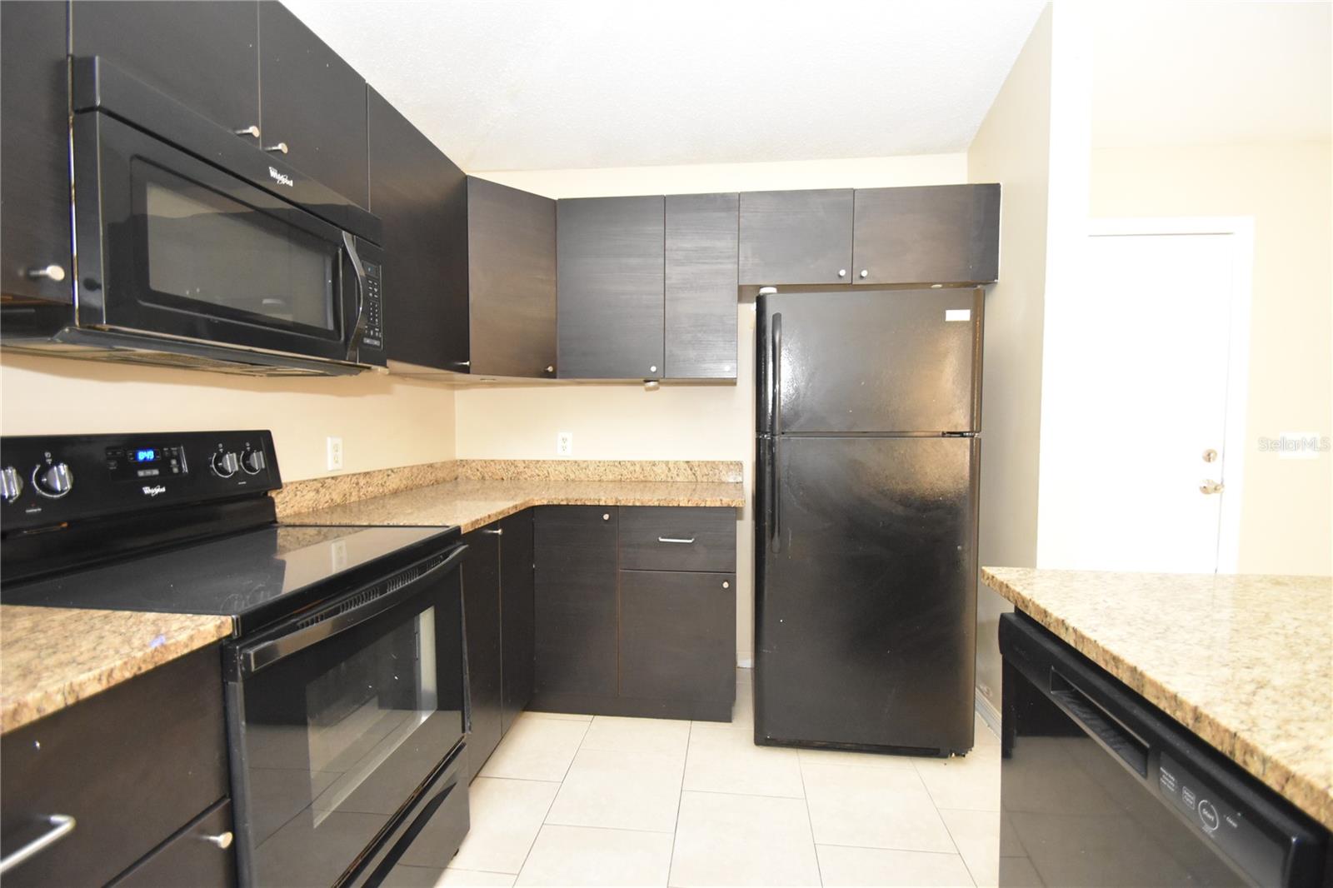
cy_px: 444
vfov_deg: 77.3
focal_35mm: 15
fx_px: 555
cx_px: 666
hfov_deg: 100.4
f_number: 4
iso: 3200
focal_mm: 10
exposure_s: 1/60
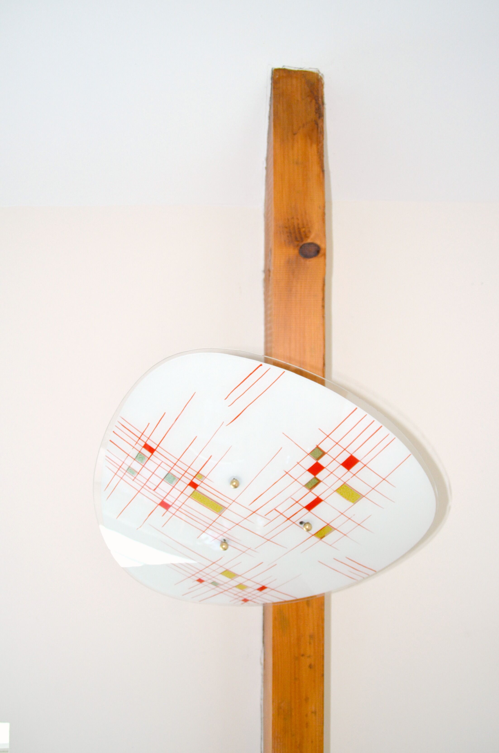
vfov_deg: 51.4
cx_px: 250
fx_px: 783
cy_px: 376
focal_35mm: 38
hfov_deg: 35.3
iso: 720
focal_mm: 25
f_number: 3.8
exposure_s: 1/60
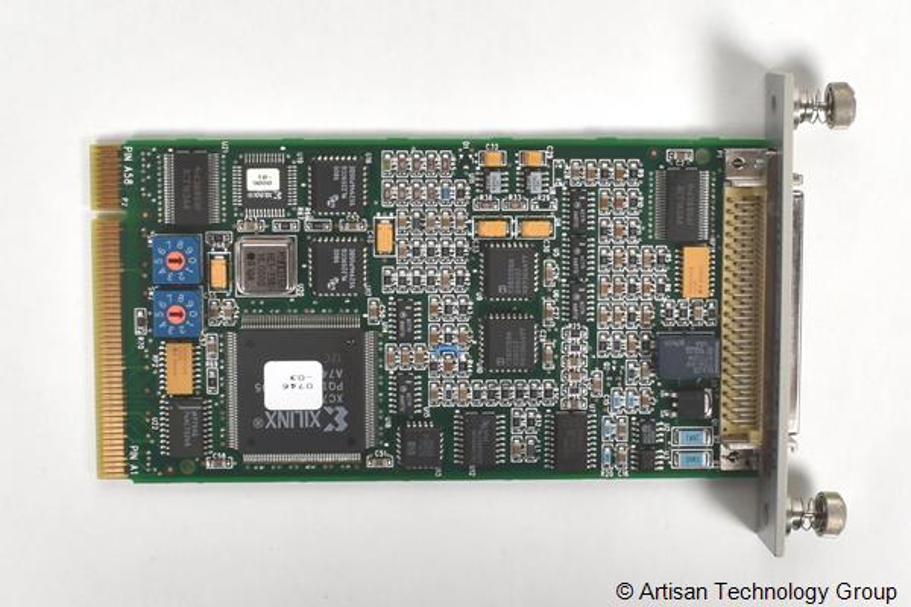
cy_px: 304
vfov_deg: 47.9
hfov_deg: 67.4
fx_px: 683
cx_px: 456
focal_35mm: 27
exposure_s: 1/200
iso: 200
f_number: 14
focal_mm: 18
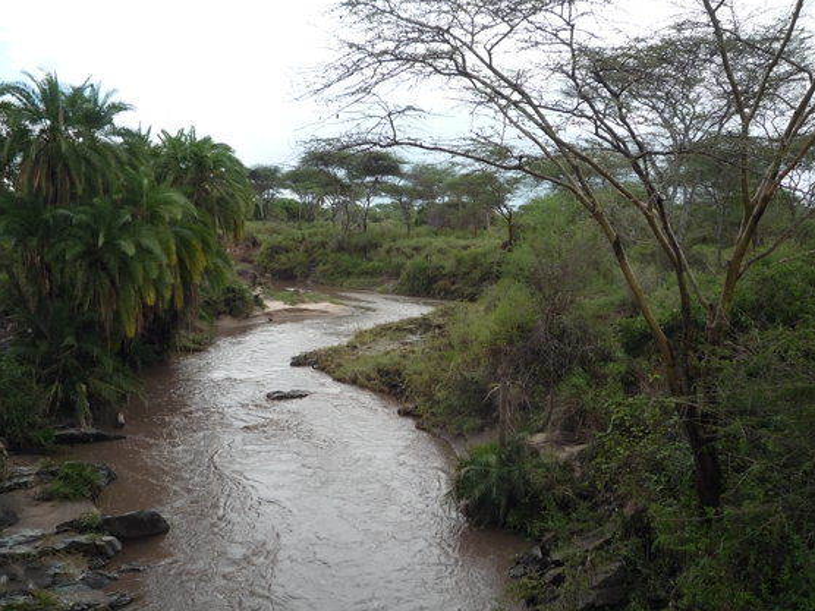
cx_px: 415
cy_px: 297
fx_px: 636
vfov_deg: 51.3
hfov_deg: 65.3
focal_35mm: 27
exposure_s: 1/400
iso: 100
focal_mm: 4.4
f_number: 2.8
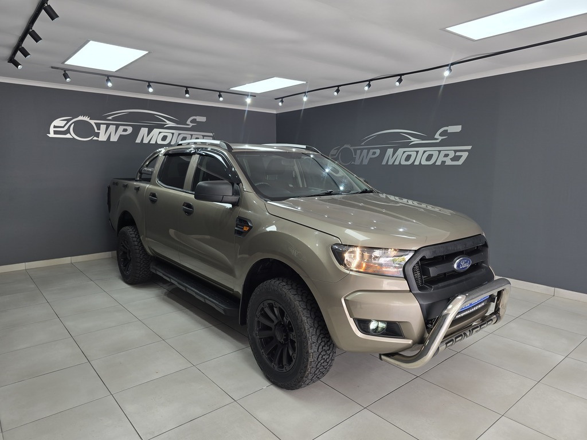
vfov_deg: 58.9
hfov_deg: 73.9
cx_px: 294
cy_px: 220
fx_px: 390
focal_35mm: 23
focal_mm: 6.3
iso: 25
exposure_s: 1/100
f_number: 1.7
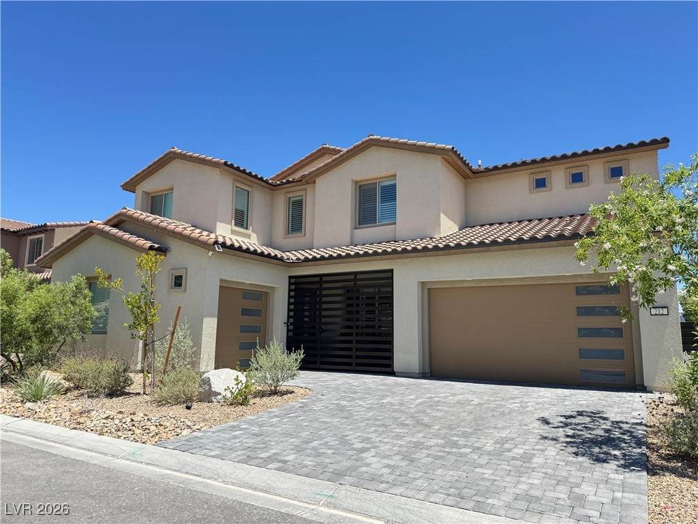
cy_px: 262
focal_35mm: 24
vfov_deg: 56.8
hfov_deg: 71.6
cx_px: 349
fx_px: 484
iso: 80
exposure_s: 1/1597
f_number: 1.78
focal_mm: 6.76
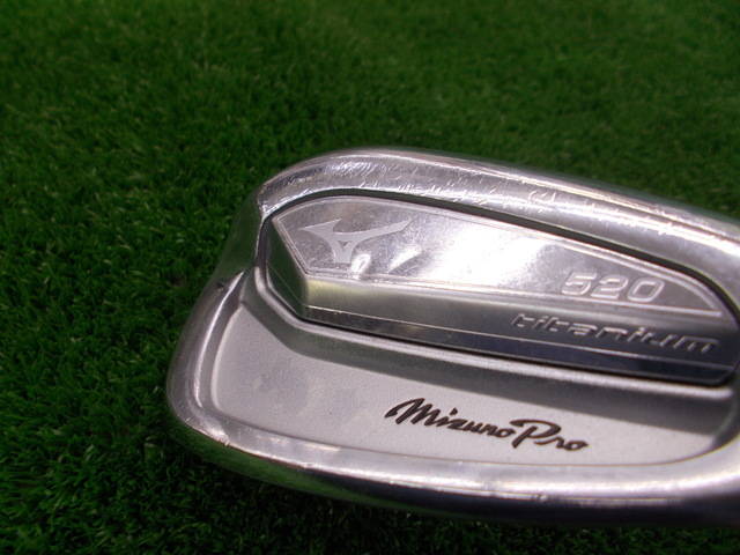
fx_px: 556
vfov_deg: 53.1
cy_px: 278
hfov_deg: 67.3
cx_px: 370
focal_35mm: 26
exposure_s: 1/25
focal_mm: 4.6
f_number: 3.2
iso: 80
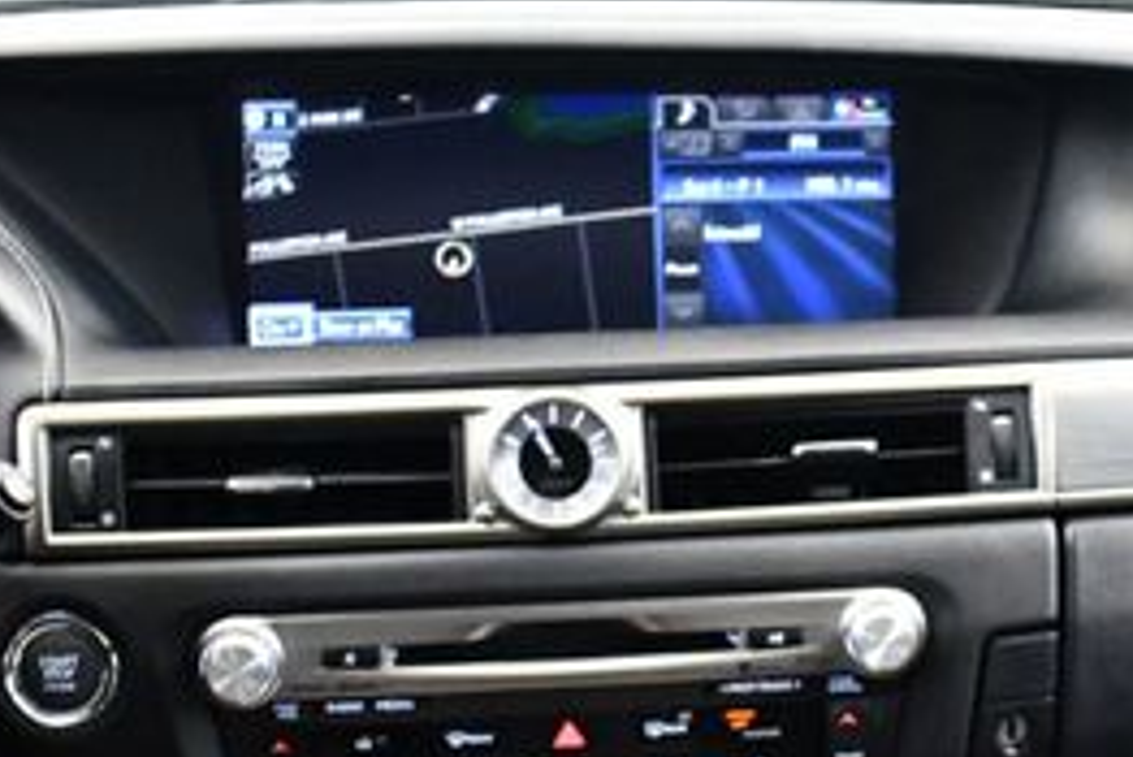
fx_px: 2771
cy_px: 658
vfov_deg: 15.4
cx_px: 1038
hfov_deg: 22.5
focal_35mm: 88
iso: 5000
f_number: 3.5
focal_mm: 18
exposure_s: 1/60
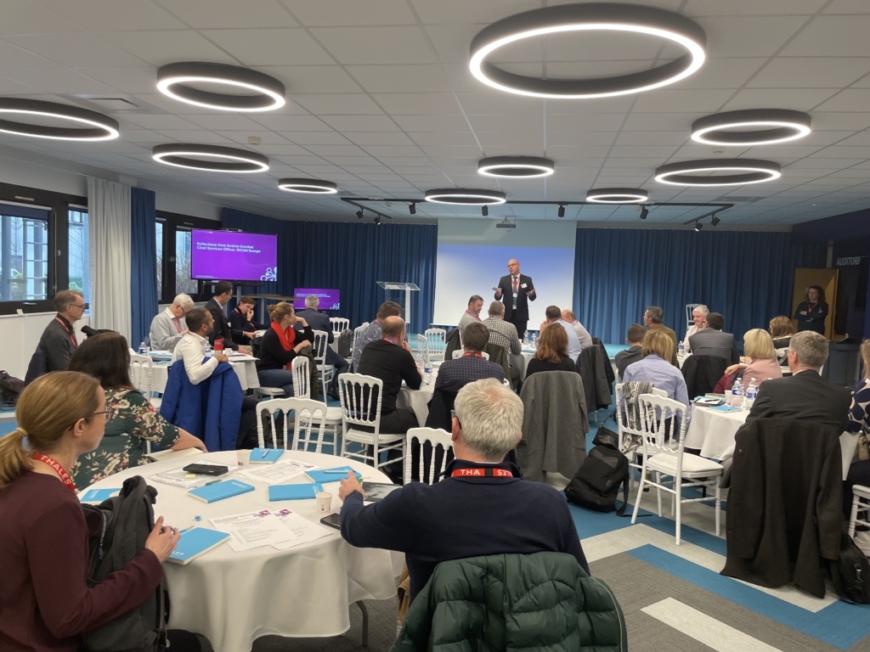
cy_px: 326
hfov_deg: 67.3
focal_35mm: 26
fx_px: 653
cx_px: 435
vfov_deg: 53.1
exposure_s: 1/100
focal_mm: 4.2
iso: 125
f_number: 1.6
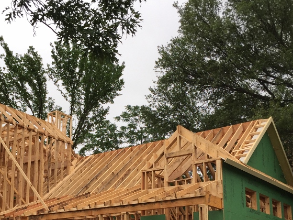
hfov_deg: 35.9
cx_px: 104
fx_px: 449
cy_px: 186
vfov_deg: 26.8
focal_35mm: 53
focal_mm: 4.15
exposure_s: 1/732
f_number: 2.2
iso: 32
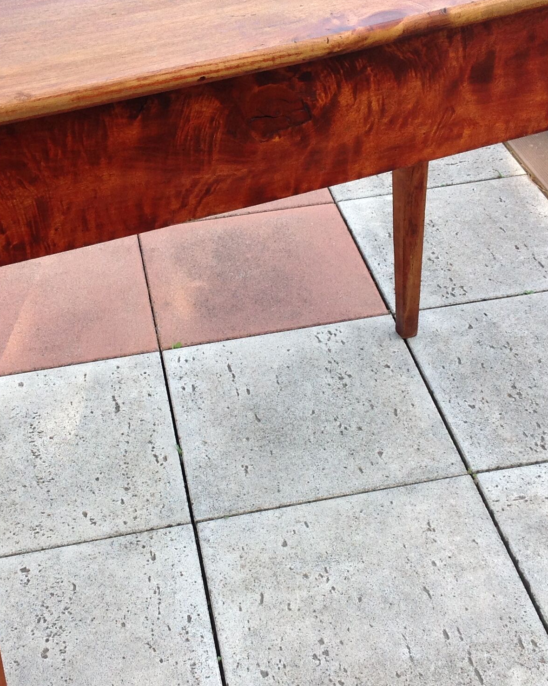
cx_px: 254
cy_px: 319
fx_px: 1217
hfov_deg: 25.4
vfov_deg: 31.4
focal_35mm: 60
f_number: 2.4
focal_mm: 4.28
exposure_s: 1/160
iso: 50
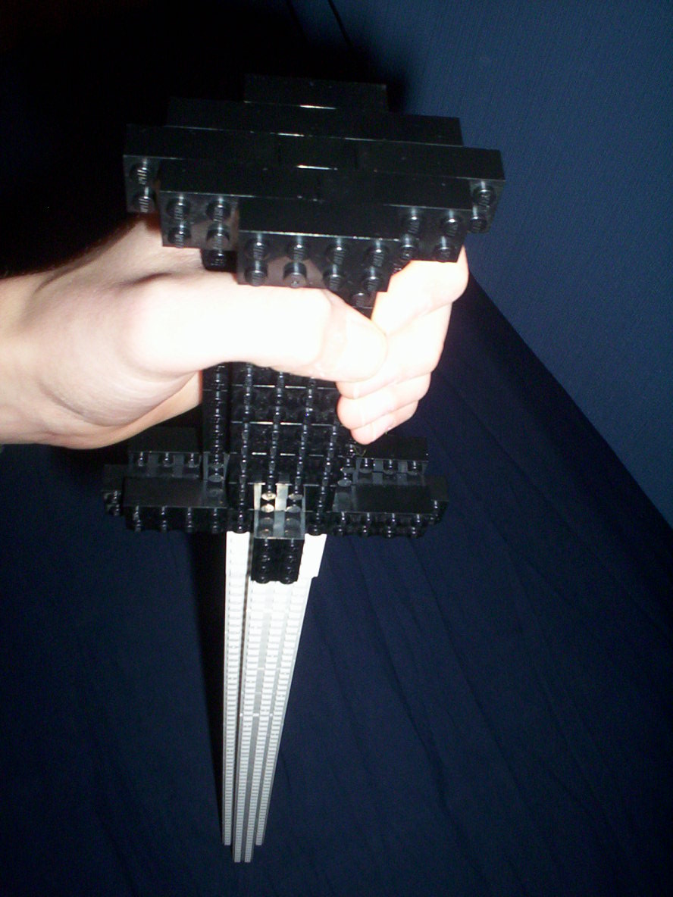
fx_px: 985
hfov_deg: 37.7
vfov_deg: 49.0
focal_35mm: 38
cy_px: 448
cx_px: 336
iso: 140
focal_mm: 4.99
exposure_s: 1/60
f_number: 4.5
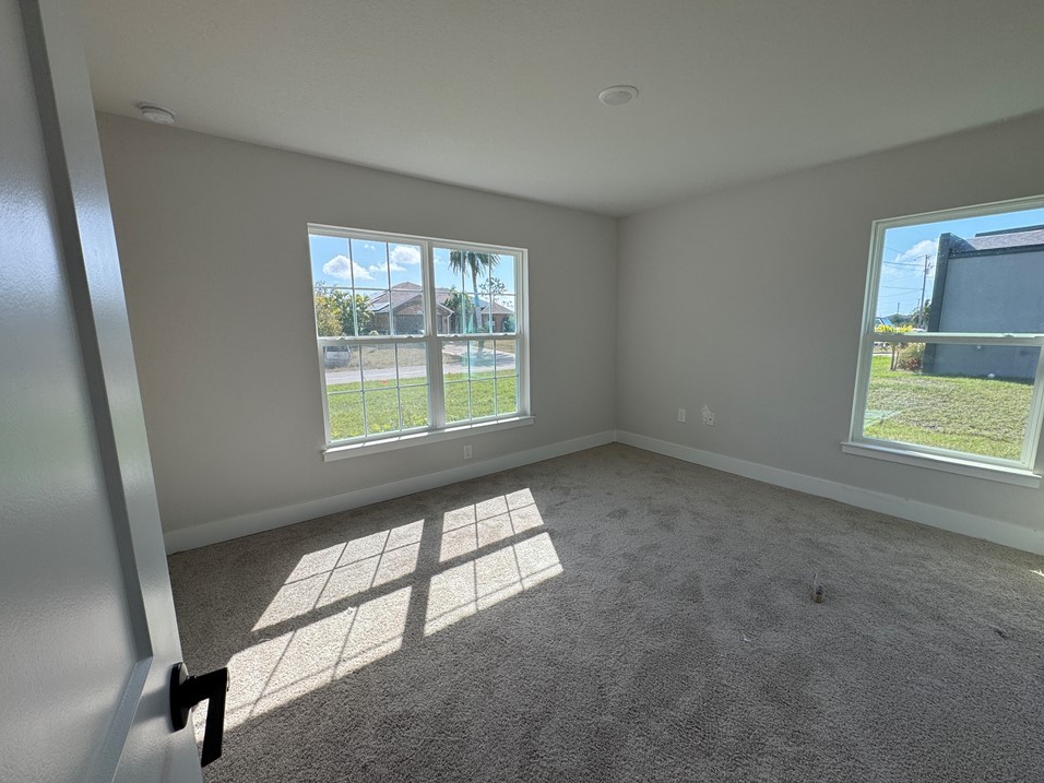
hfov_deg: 98.2
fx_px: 452
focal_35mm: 15
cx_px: 531
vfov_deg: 81.7
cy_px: 398
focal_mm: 2.22
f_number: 2.2
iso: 40
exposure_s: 1/495
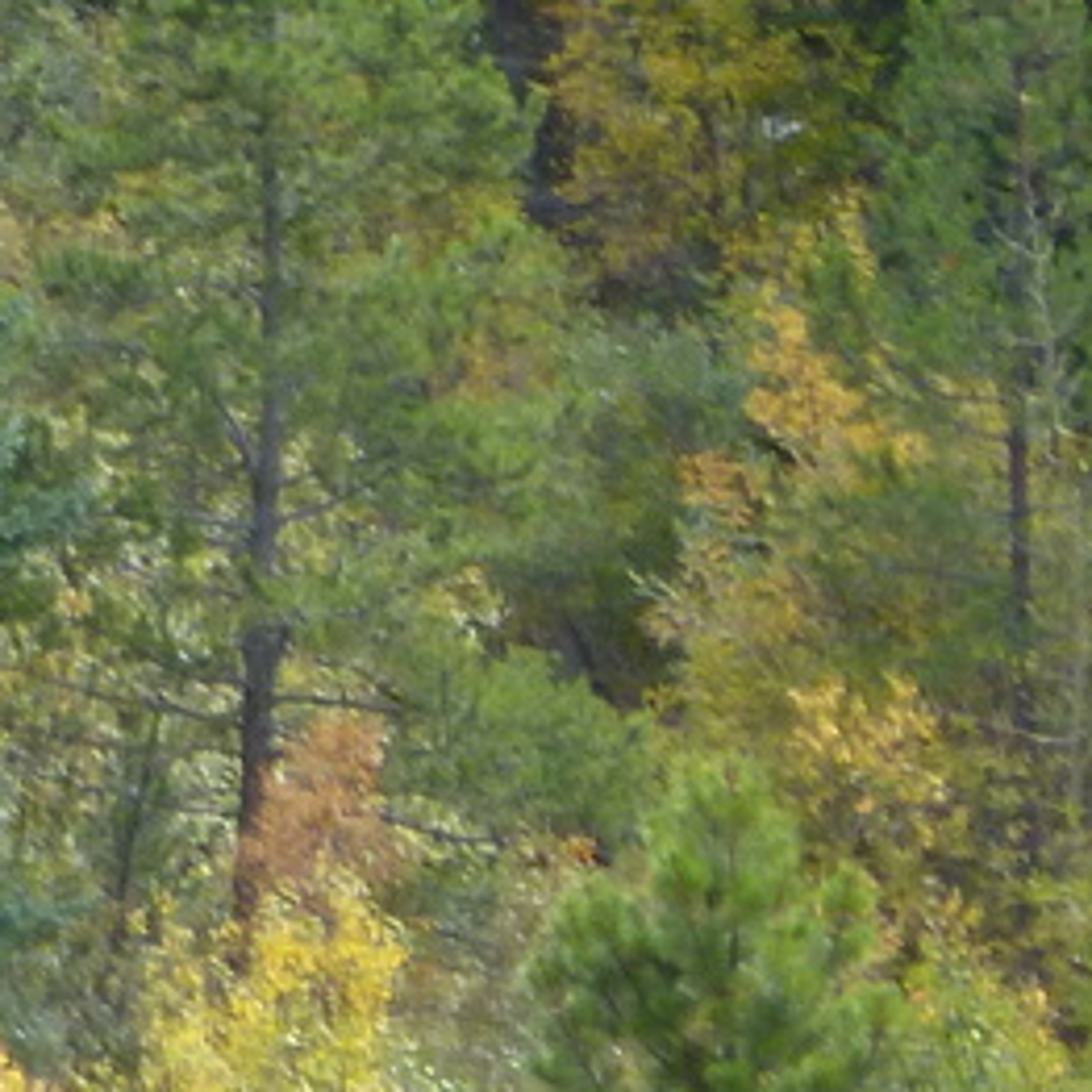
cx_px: -1217
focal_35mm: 1079
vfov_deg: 1.6
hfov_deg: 1.6
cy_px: -296
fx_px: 38510
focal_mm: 36
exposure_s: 1/60
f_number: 5.9
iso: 125
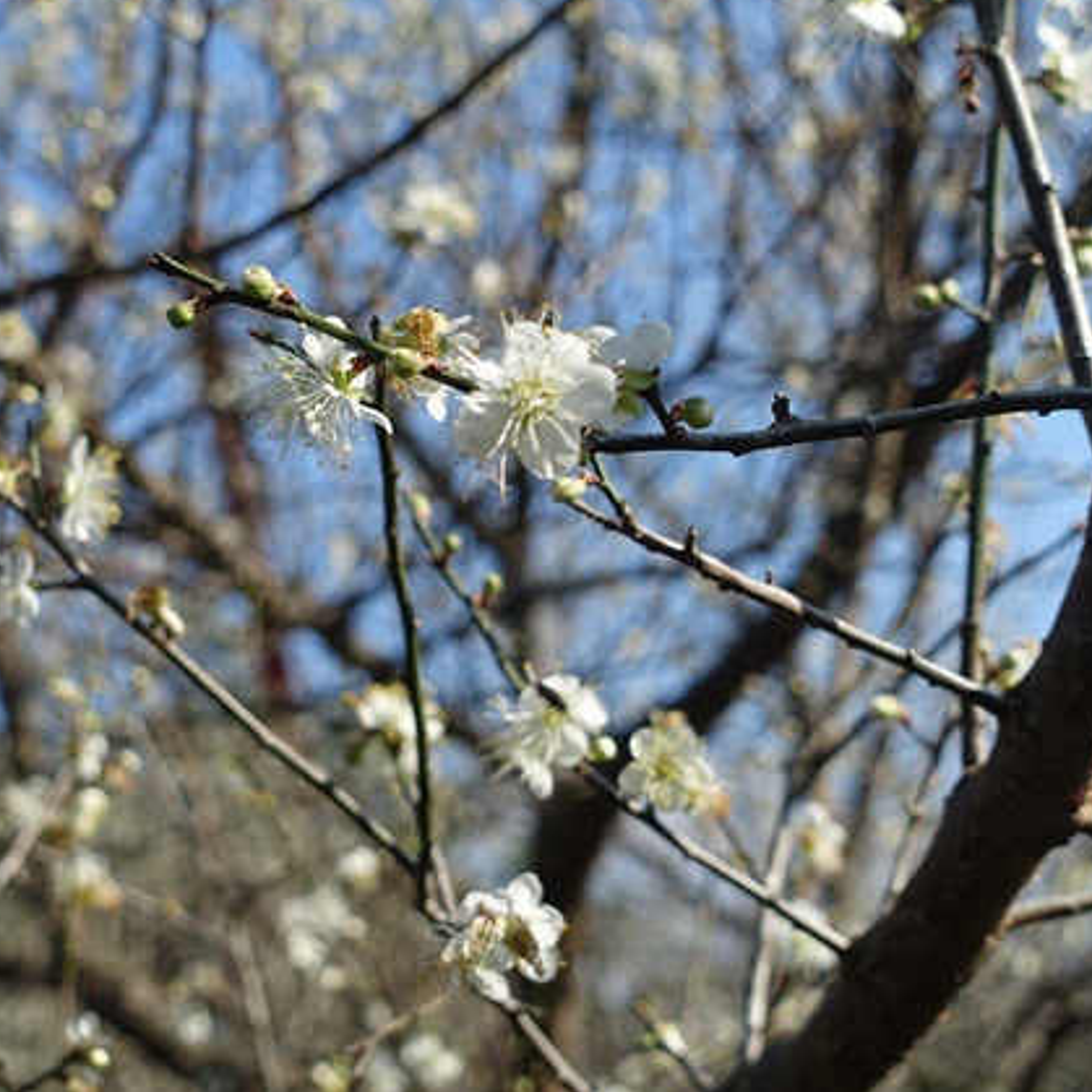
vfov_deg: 28.2
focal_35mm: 61
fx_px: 2177
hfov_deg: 27.9
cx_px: 313
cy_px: 538
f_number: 4
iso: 125
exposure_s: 1/100
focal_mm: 17.27
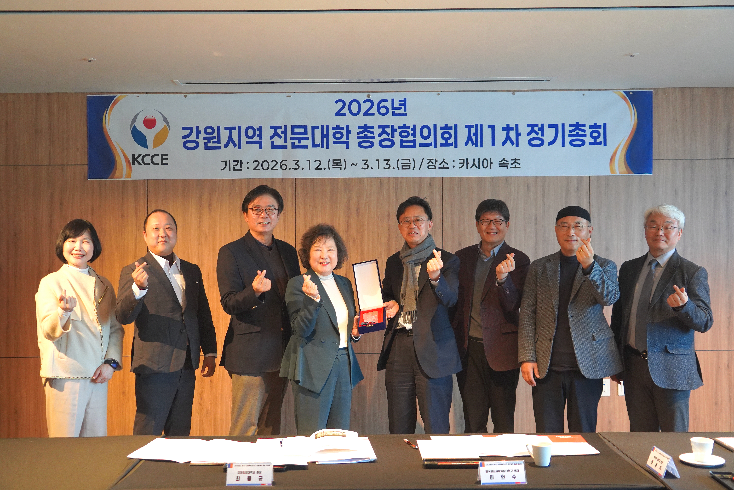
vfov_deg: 35.1
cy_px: 245
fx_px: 775
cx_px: 367
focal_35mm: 38
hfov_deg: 50.7
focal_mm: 38
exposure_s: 1/160
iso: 3200
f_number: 4
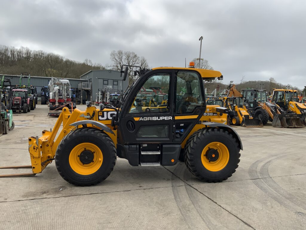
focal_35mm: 29
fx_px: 256
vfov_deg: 48.2
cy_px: 115
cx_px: 153
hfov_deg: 61.7
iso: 16
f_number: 1.8
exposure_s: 1/1279
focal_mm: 3
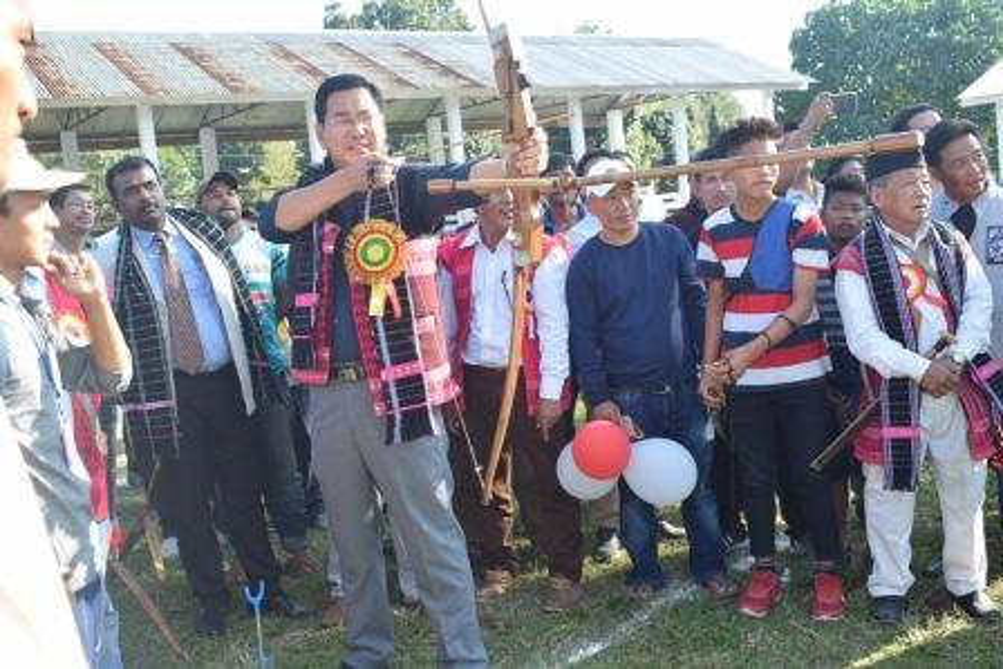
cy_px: 334
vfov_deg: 35.5
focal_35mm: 38
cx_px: 502
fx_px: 1045
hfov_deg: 51.3
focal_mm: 25
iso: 400
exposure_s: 1/200
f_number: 7.1
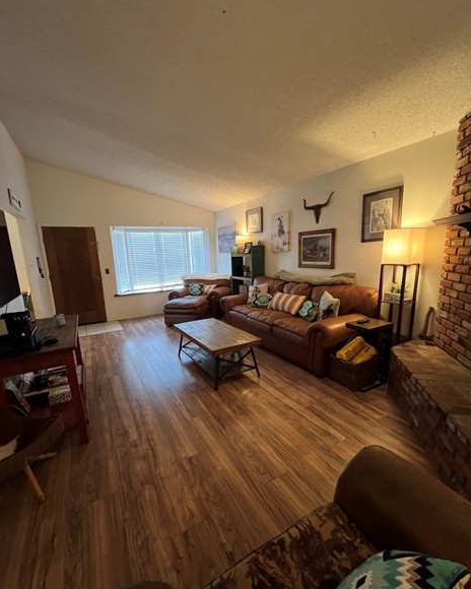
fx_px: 244
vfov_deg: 100.7
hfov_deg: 88.0
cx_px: 234
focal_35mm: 14
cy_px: 306
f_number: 1.8
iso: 640
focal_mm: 1.57
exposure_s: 1/60
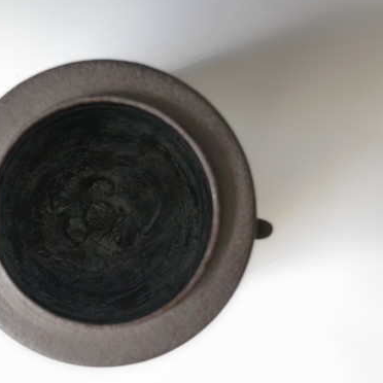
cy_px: 189
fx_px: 714
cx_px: 104
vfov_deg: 30.0
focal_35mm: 57
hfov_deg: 29.6
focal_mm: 26
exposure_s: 1/60
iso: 2500
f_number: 4.2
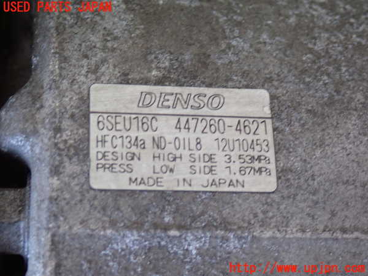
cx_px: 184
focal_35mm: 77
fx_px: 819
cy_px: 138
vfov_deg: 19.1
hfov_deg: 25.3
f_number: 4.1
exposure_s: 1/40
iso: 800
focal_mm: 13.65
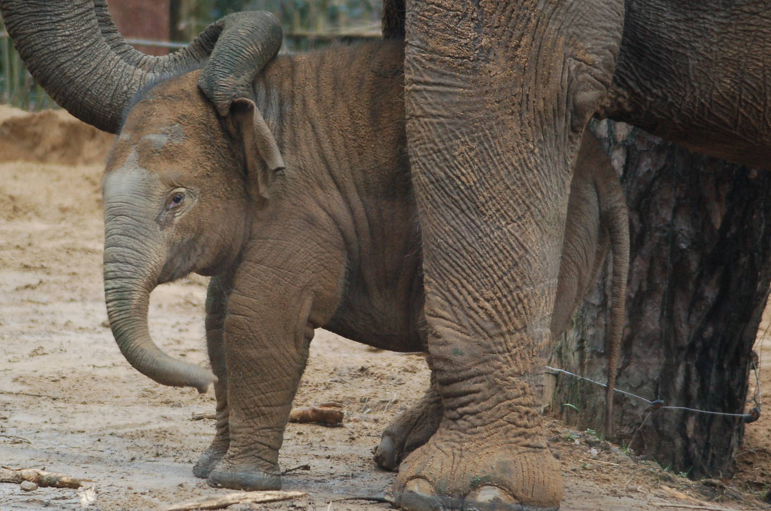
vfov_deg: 5.1
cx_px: 341
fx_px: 5751
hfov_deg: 7.7
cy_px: 249
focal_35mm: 269
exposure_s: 1/50
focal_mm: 160
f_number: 5
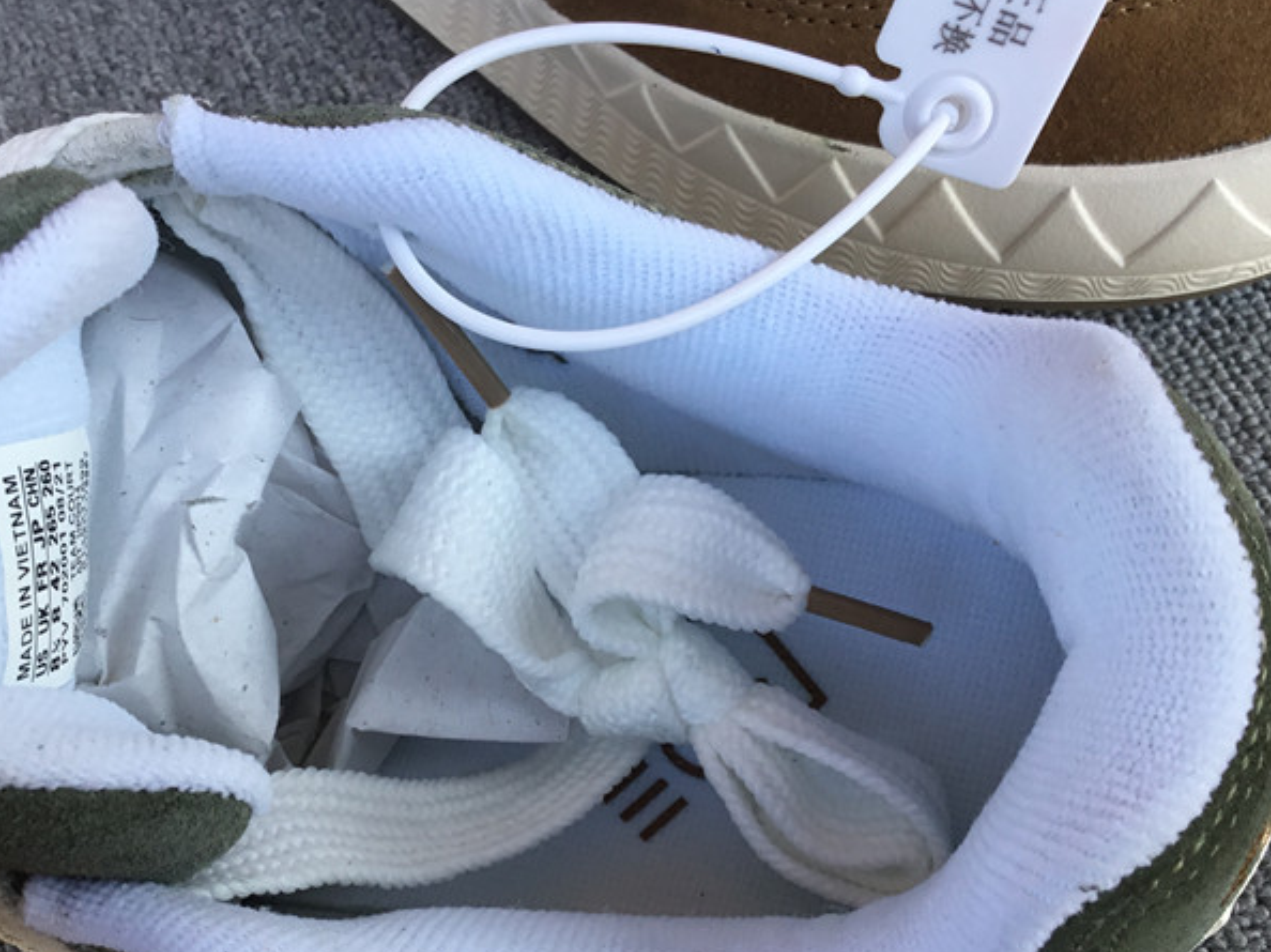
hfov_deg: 40.2
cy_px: 643
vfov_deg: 30.6
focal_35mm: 47
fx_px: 1725
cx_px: 490
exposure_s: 1/159
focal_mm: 3.3
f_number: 2.4
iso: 25
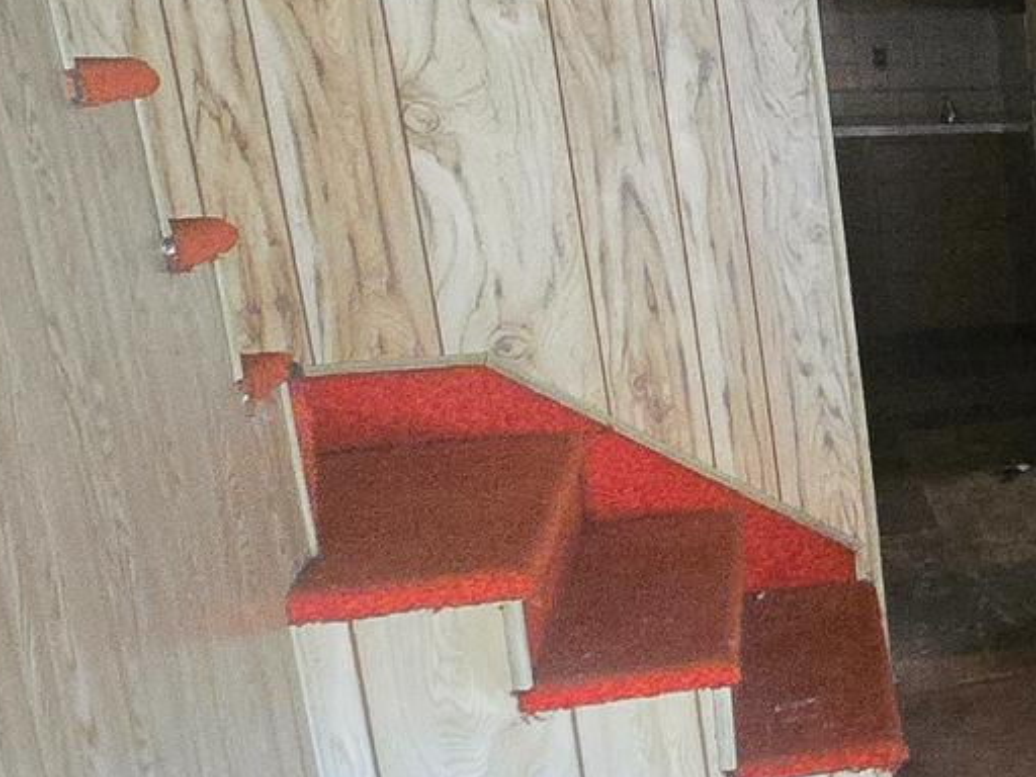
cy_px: 393
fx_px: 1556
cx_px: 1783
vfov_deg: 28.0
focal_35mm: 52
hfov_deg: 23.2
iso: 1250
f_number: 2.2
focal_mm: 2.2
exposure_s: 1/24
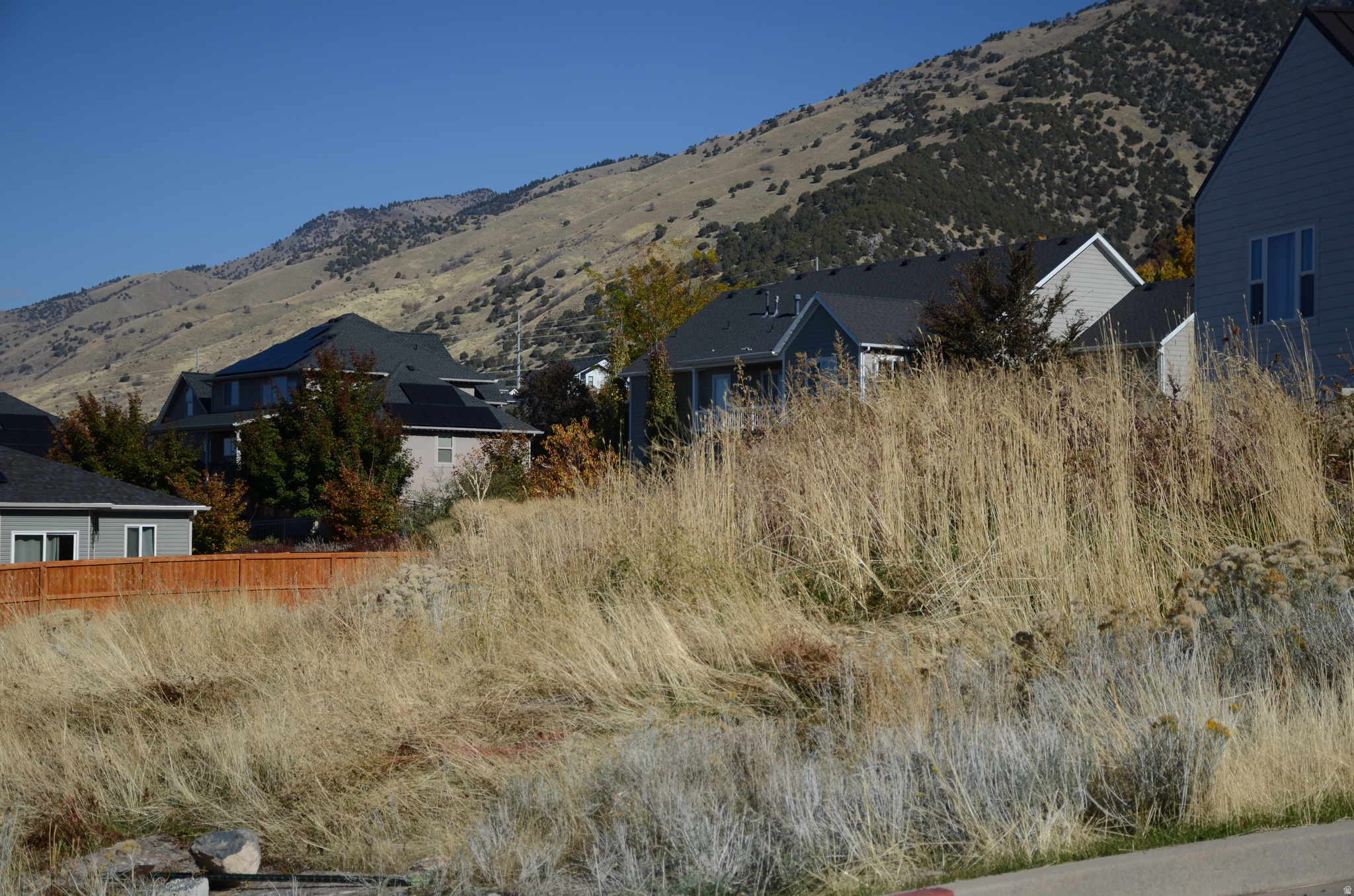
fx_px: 2533
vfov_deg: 20.1
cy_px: 448
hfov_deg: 29.9
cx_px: 677
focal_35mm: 68
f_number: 4.5
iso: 100
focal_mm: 45
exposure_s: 1/1600
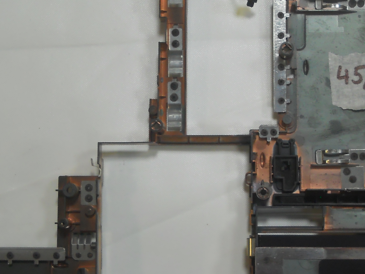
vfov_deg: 17.0
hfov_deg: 22.5
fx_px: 917
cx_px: 211
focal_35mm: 87
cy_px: 164
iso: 160
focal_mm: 6.72
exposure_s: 1/30
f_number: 3.1
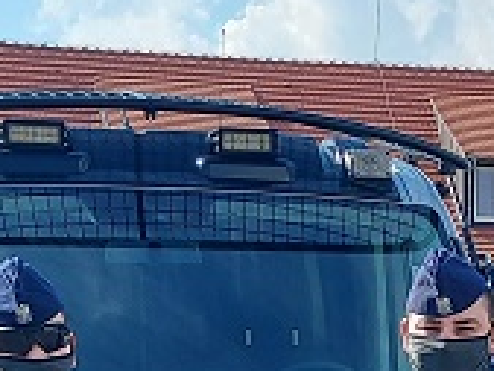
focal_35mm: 142
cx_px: 474
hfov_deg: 13.7
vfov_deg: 9.9
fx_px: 2028
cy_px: 686
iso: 40
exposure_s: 1/760
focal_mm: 4.6
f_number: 1.8
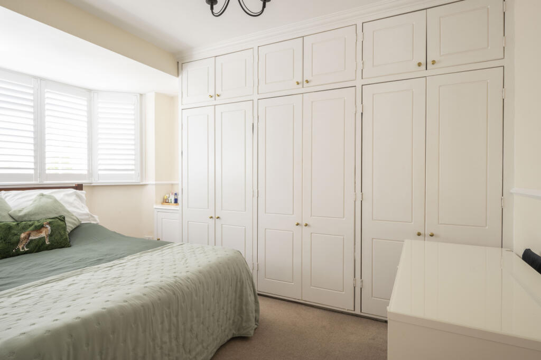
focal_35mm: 19
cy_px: 180
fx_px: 285
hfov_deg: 87.0
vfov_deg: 64.5
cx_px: 270
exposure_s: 1/3
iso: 200
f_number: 16
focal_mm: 19
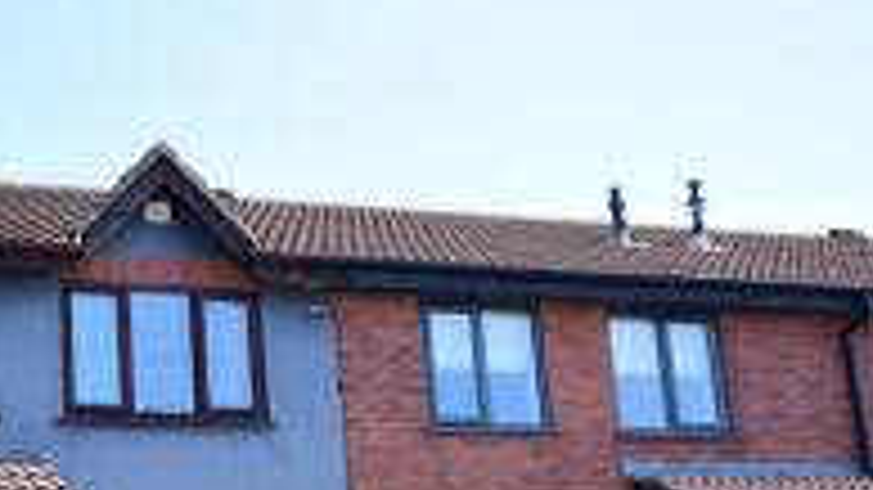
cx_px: 47
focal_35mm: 54
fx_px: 1250
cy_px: 470
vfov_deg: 21.5
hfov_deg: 35.6
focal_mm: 14
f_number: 9
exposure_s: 1/500
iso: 400
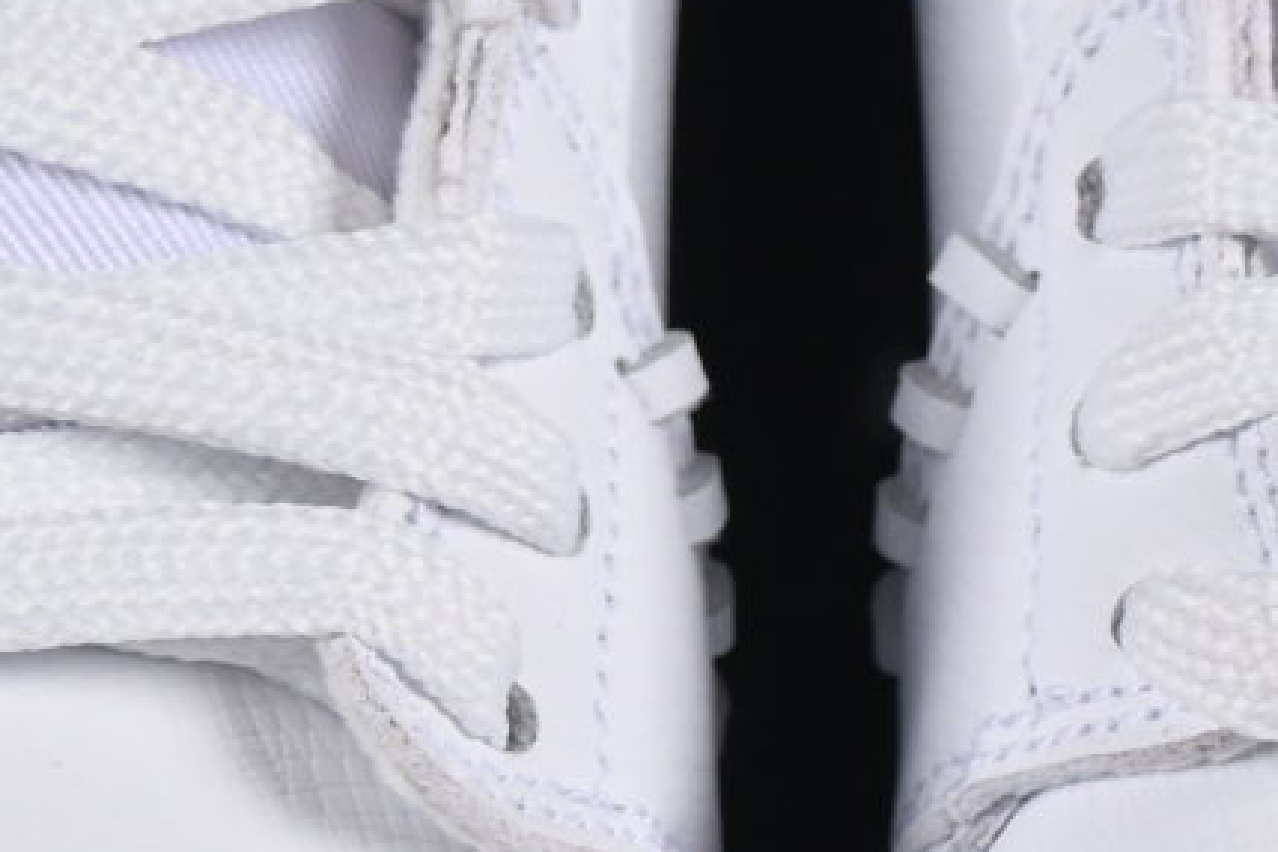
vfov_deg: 2.8
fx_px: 17287
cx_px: 614
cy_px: 772
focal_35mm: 487
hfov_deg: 4.2
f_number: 8
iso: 160
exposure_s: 1/125
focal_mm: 50
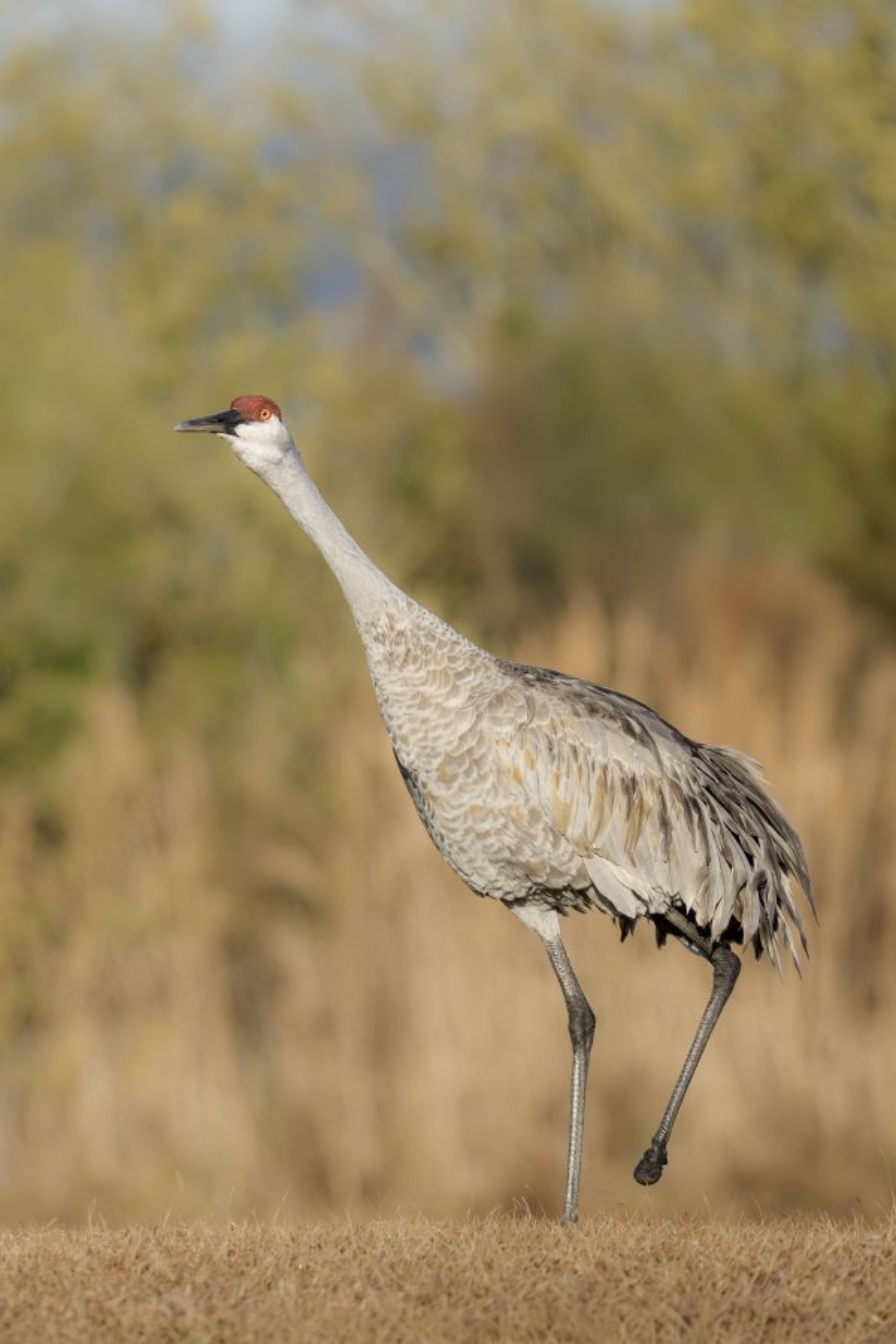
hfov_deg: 3.4
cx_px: 448
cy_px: 672
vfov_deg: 5.2
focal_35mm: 400
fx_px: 14932
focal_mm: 400
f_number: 6.3
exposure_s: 1/3200
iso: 1000
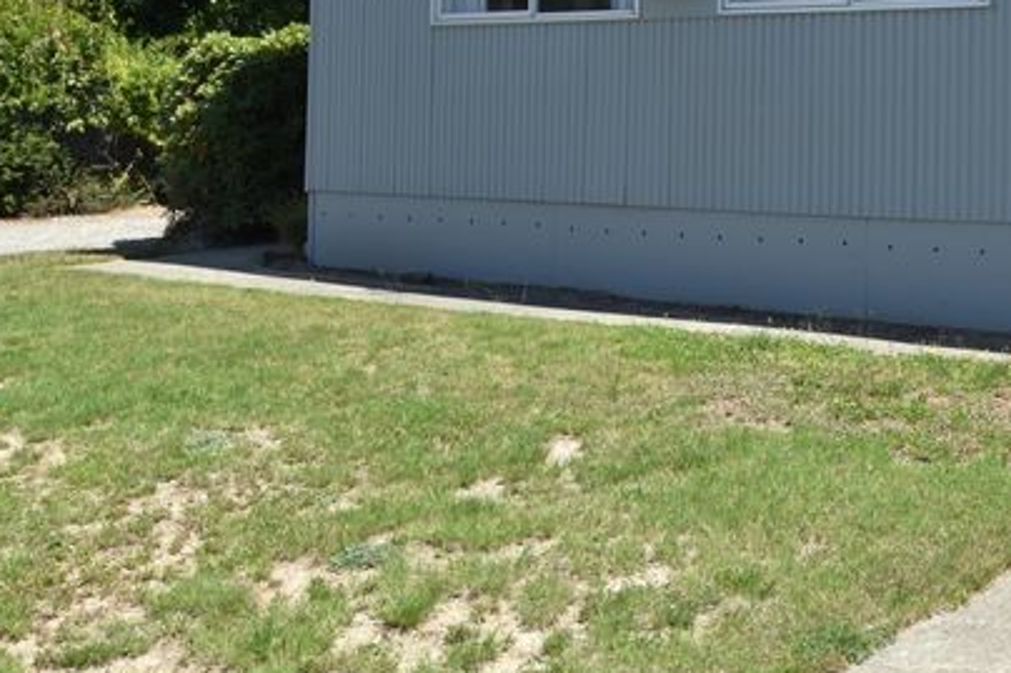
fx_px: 1600
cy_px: 105
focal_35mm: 57
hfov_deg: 33.1
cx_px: 928
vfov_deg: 23.3
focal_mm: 20
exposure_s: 1/200
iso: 100
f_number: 11
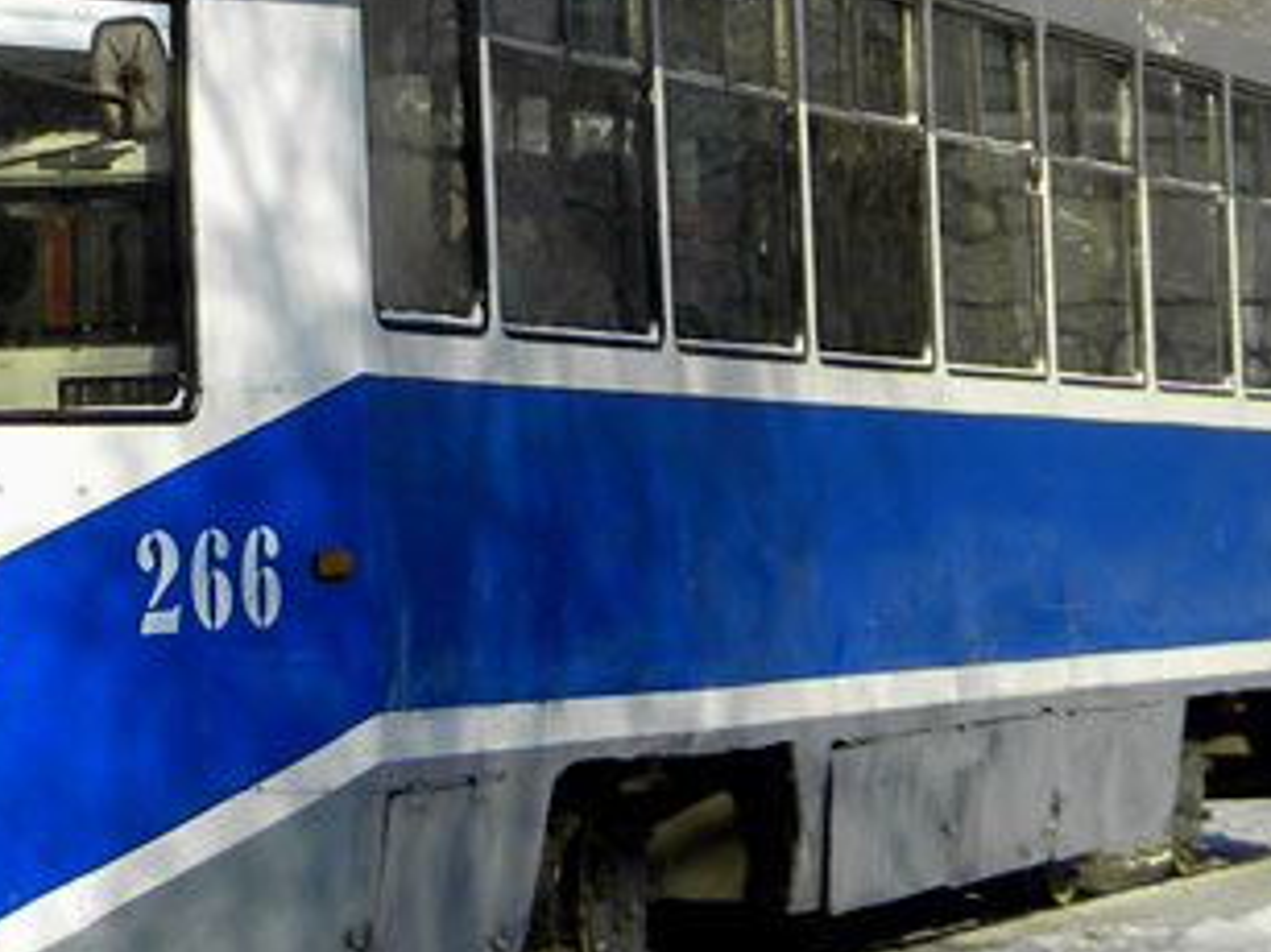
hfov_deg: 12.5
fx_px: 5762
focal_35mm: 157
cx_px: 104
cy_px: -29
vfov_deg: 9.4
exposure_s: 1/563
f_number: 3.9
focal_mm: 8.6
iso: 80
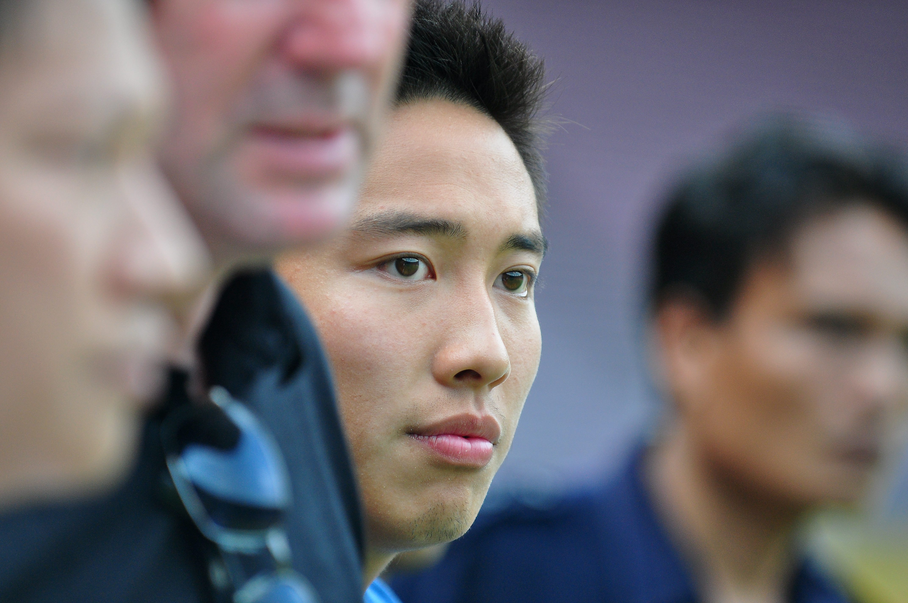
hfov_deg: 9.2
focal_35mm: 225
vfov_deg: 6.1
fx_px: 5668
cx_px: 454
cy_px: 302
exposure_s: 1/400
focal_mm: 150
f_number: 2.8
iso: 640
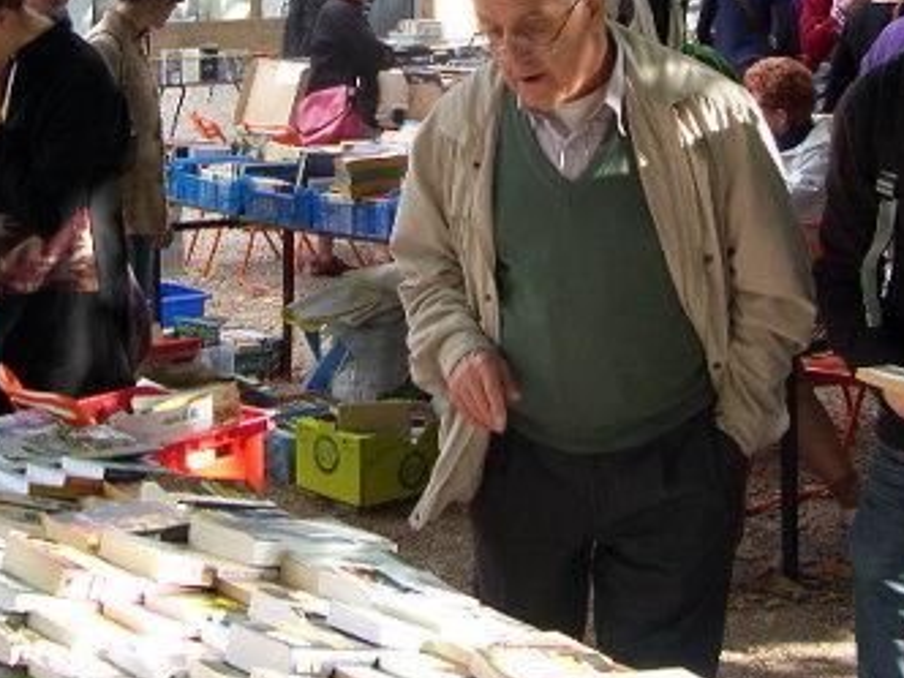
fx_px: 2011
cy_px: 33
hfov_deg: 25.3
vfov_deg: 18.7
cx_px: 376
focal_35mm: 77
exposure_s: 1/80
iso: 50
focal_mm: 10.3
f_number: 3.5
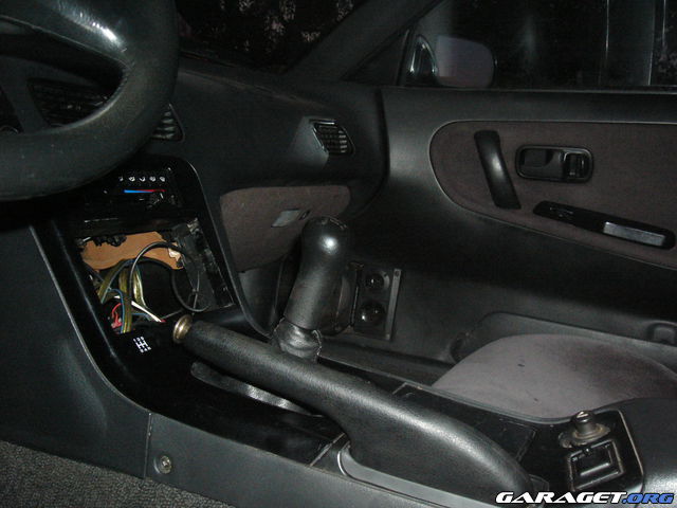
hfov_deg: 52.6
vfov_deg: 40.7
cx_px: 338
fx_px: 685
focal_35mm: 35
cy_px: 254
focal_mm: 5.8
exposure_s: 1/60
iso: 400
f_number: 2.8
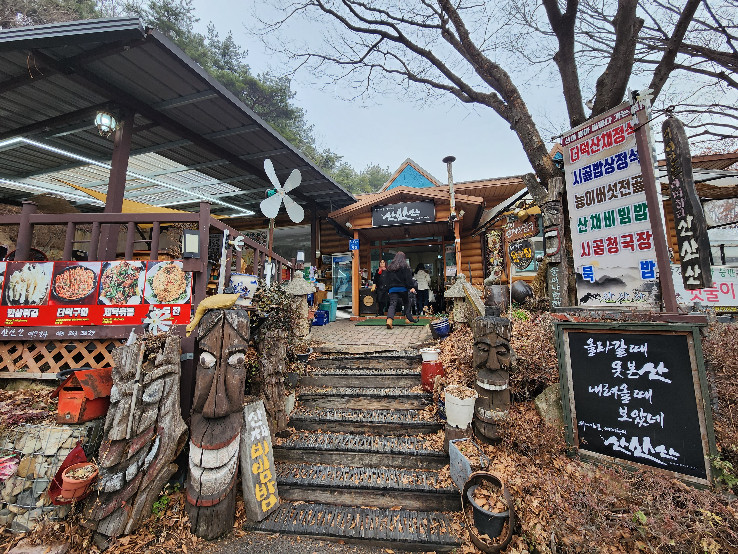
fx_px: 277
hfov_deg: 106.2
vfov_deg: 89.9
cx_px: 369
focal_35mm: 13
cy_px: 277
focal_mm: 2.2
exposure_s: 1/167
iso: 50
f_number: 2.2
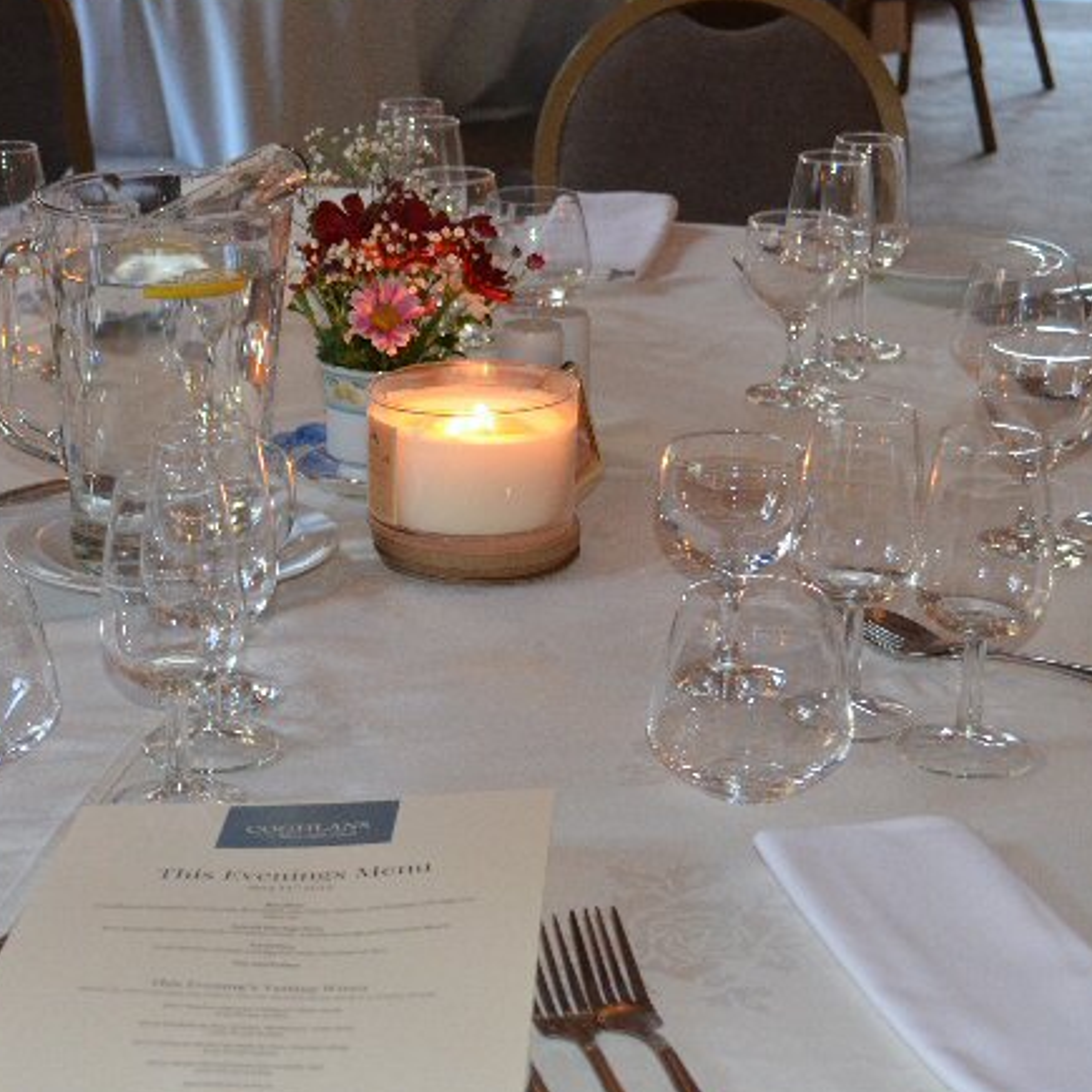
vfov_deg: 22.7
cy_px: 673
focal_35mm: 76
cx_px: 294
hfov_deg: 22.6
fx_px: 2712
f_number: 4.2
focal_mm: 26
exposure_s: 1/60
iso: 1600
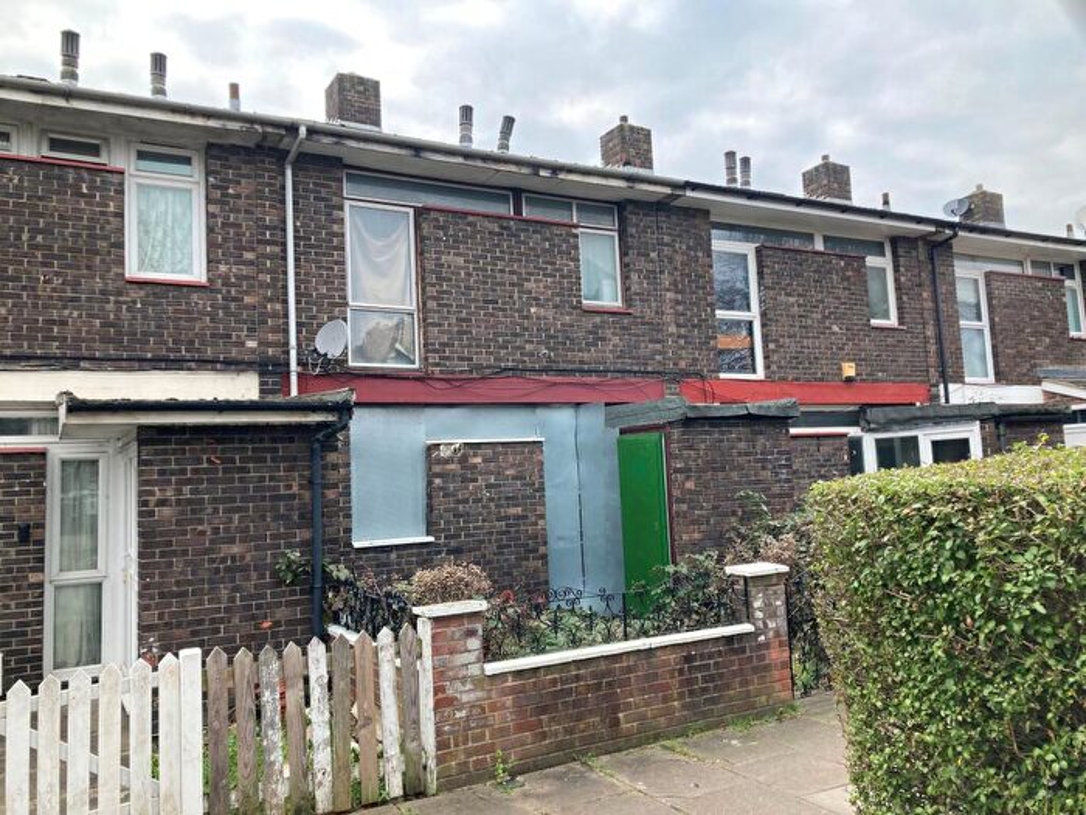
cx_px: 543
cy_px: 408
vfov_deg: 49.7
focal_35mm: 28
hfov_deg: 63.4
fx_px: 878
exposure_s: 1/121
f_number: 1.8
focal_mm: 3.99
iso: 25
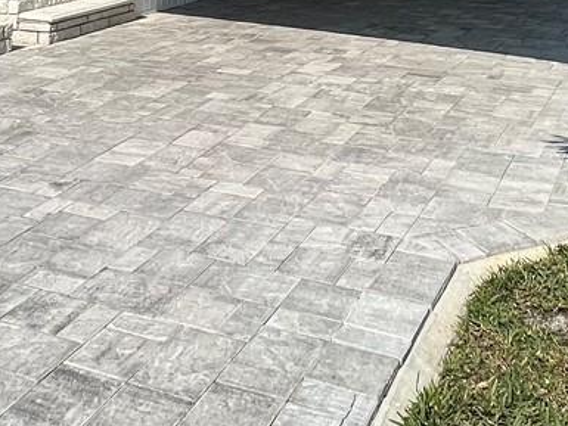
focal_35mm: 54
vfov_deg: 20.4
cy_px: -314
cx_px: 245
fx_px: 886
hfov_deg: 35.5
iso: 32
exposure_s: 1/3125
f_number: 1.8
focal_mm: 1.57
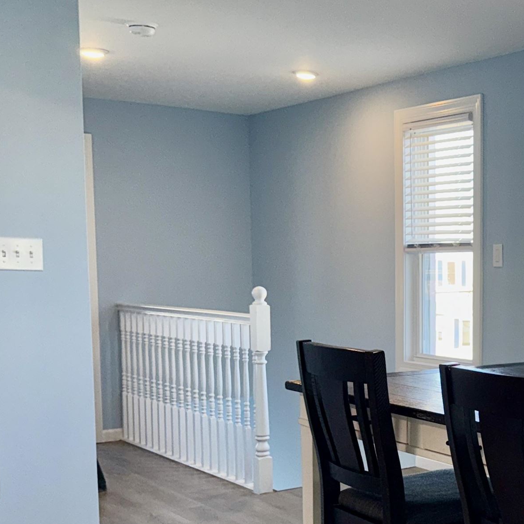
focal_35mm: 55
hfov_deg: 28.0
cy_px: 374
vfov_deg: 30.7
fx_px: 942
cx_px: 592
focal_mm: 6.76
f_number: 1.78
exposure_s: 1/231
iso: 100
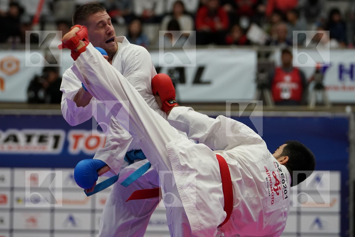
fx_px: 1952
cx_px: 178
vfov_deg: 6.9
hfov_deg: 10.4
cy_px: 118
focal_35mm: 198
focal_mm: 132
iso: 2500
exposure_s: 1/1000
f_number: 2.8
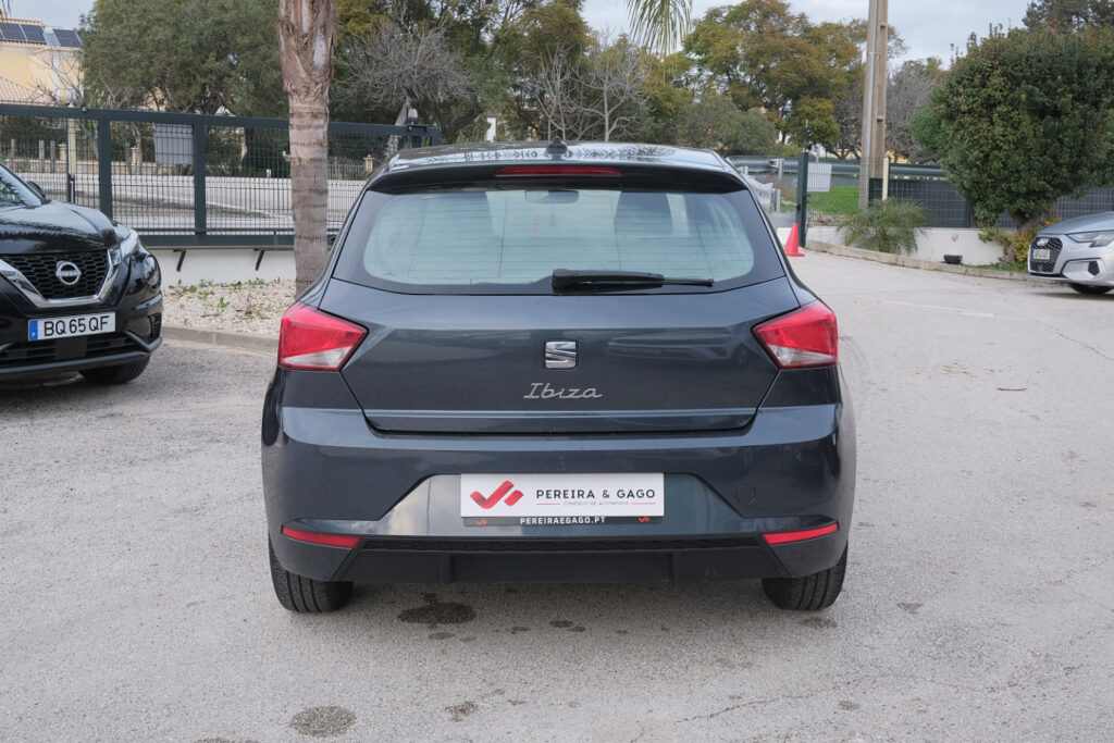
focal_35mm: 40
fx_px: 1238
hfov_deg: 48.5
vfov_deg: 33.4
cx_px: 557
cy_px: 372
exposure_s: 1/100
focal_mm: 26.4
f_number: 9
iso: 500
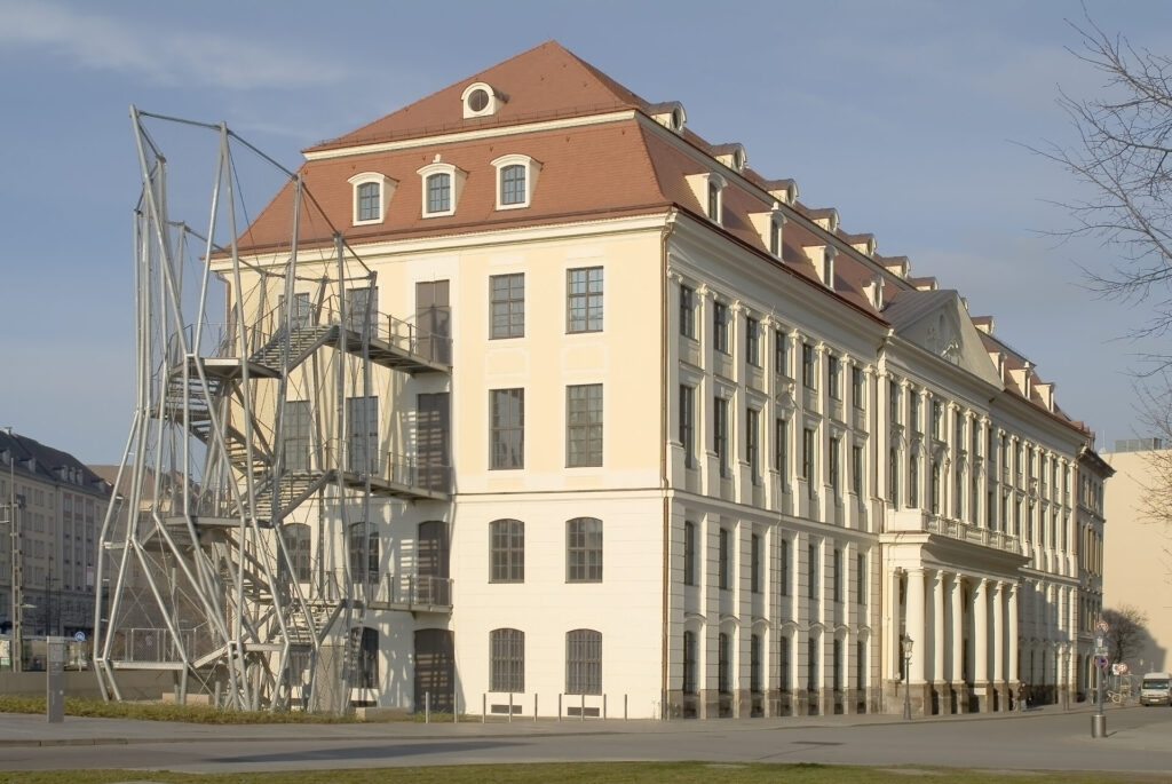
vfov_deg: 25.6
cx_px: 586
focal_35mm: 53
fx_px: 1727
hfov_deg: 37.5
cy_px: 392
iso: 100
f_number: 9.5
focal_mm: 35
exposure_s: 1/125
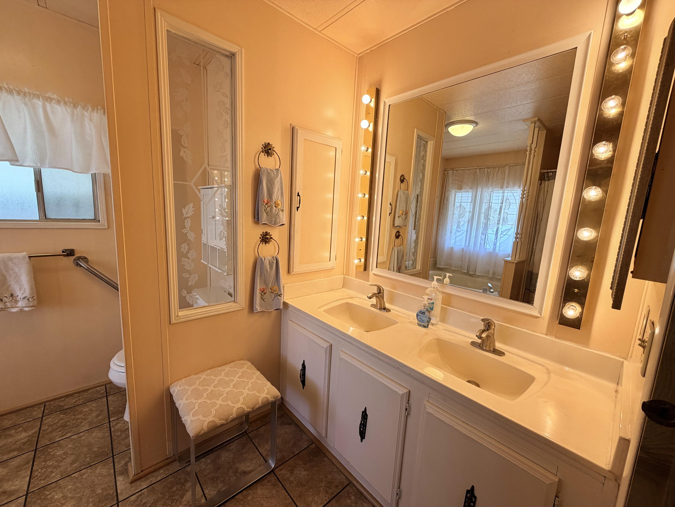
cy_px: 254
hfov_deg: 102.1
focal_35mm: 14
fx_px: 273
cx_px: 338
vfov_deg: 85.7
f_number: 2.2
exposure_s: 1/120
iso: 80
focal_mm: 2.22
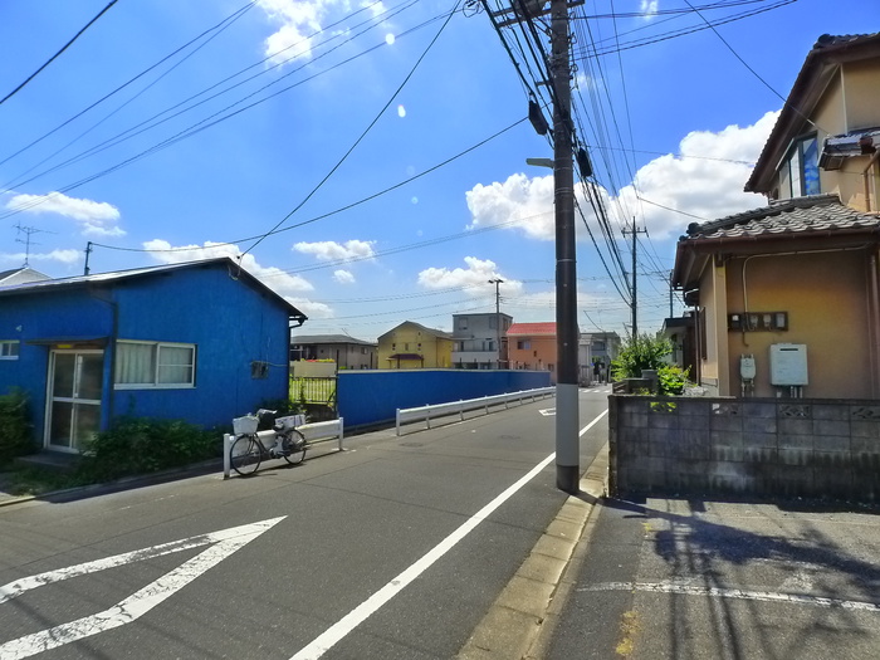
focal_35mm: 24
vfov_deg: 56.8
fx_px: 610
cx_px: 440
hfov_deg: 71.6
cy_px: 330
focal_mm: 5.1
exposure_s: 1/800
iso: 400
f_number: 4.5
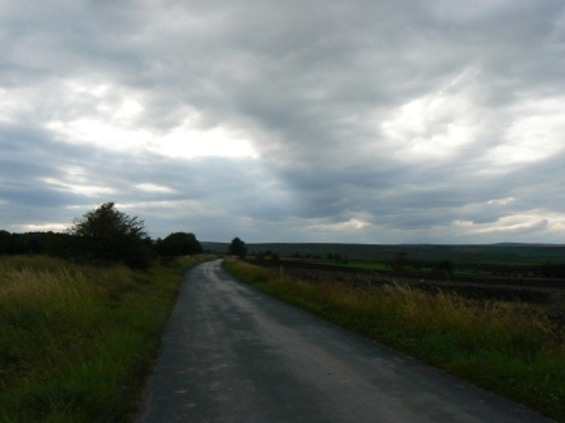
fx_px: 588
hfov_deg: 51.4
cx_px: 282
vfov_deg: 39.7
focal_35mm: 36
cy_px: 212
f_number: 6.3
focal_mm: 6
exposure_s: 1/400
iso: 80
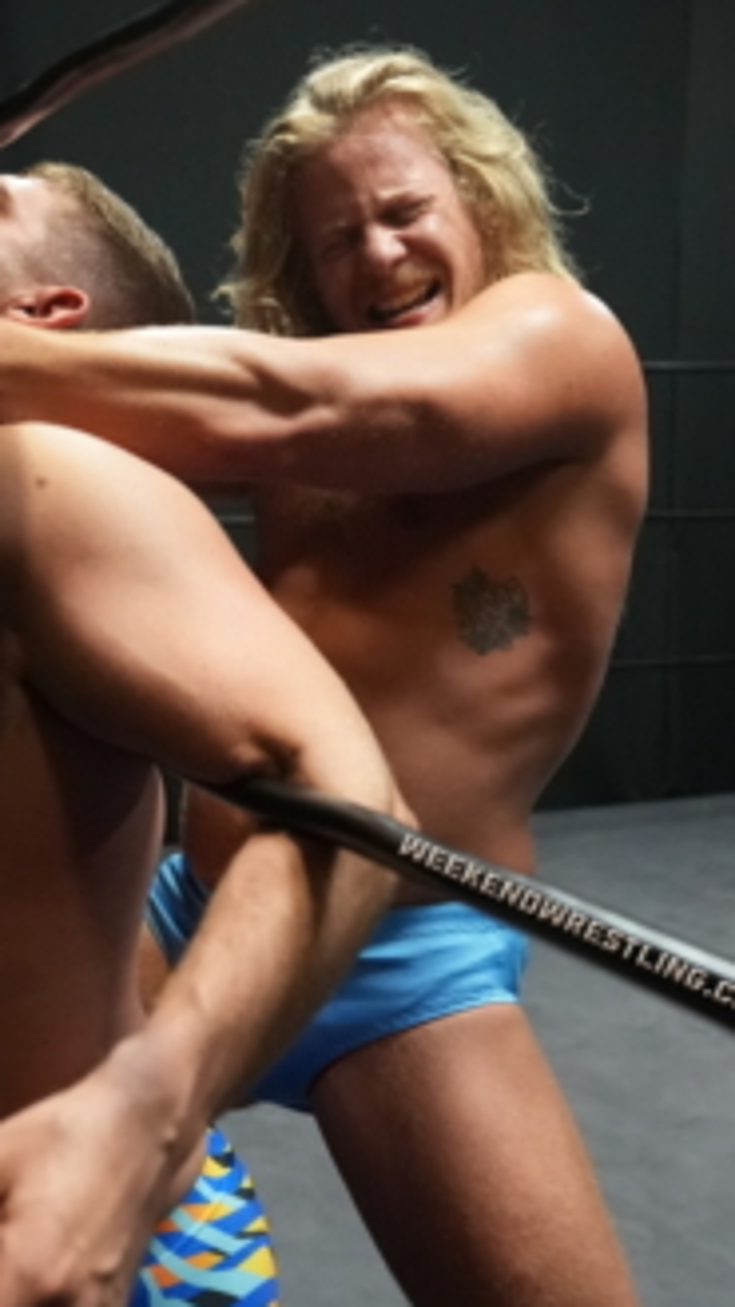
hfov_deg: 23.4
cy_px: 652
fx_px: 1767
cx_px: 254
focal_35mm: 51
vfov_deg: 40.6
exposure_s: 1/320
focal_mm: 32
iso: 12800
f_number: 3.5
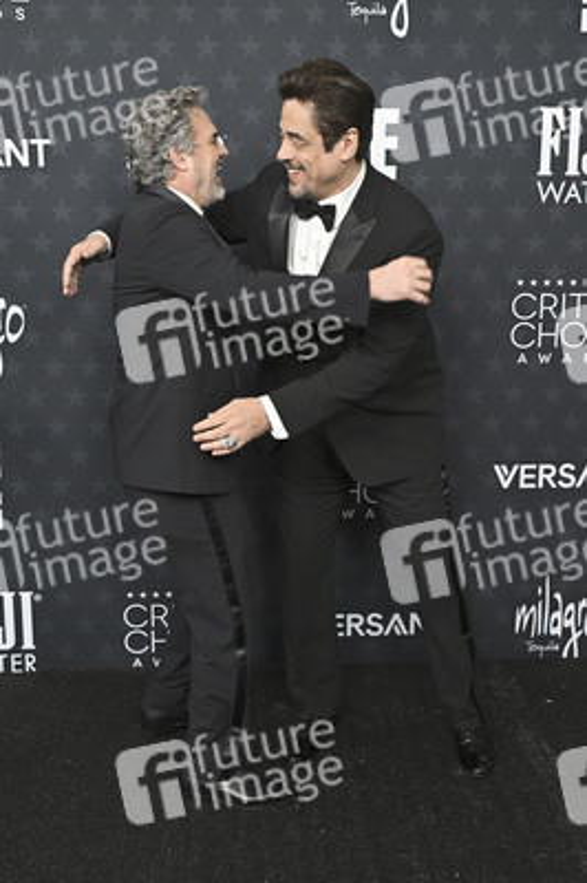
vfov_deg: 50.7
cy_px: 442
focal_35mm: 38
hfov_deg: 35.0
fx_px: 931
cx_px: 294
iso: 1250
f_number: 5.6
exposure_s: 1/320
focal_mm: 38
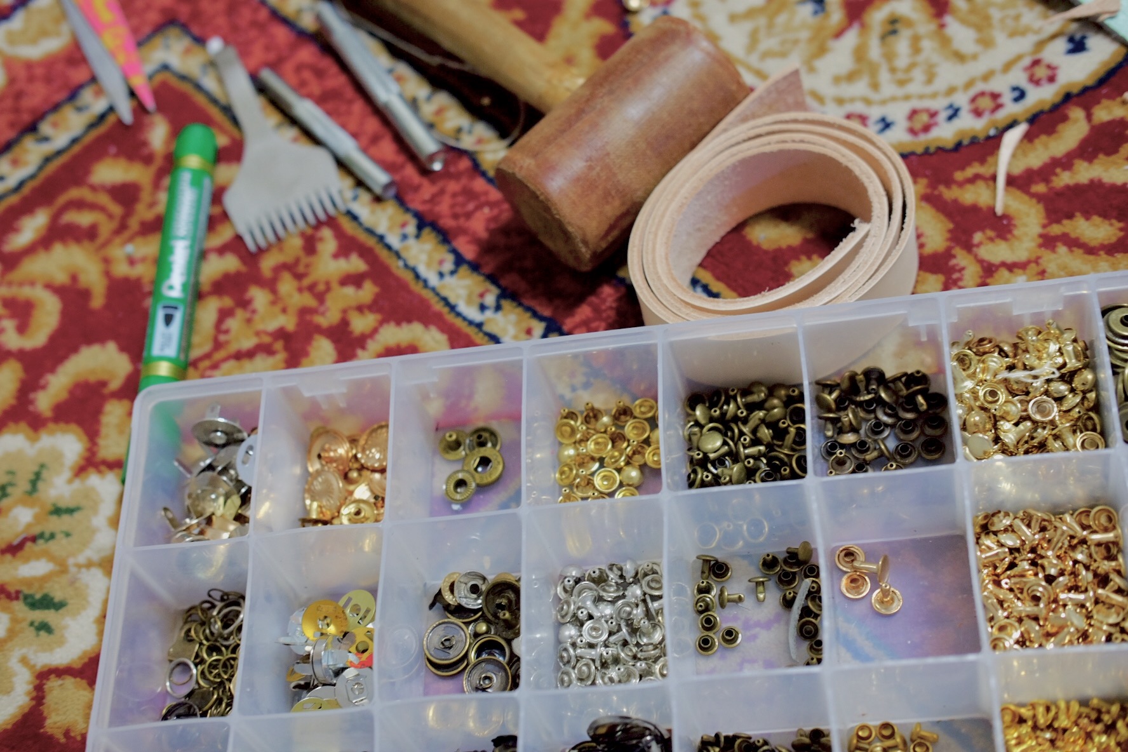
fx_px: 1661
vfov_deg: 25.5
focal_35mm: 53
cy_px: 376
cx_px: 564
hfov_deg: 37.5
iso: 800
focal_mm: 35
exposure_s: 1/30
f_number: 2.8
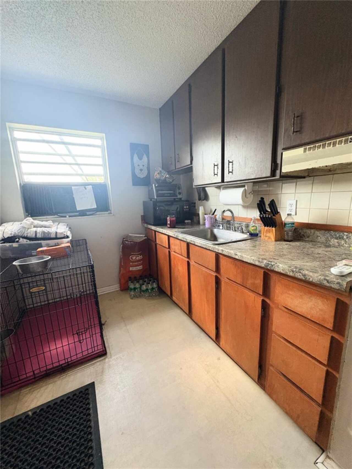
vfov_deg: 102.1
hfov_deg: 85.7
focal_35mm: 14
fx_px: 190
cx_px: 176
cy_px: 234
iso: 500
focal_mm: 2.22
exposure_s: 1/60
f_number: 2.2
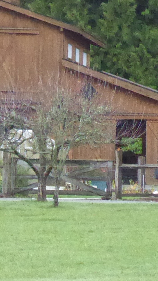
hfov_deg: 1.7
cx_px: 42
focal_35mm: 720
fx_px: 5365
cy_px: 76
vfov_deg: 3.0
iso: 1600
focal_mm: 33.2
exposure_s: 1/250
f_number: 5.6
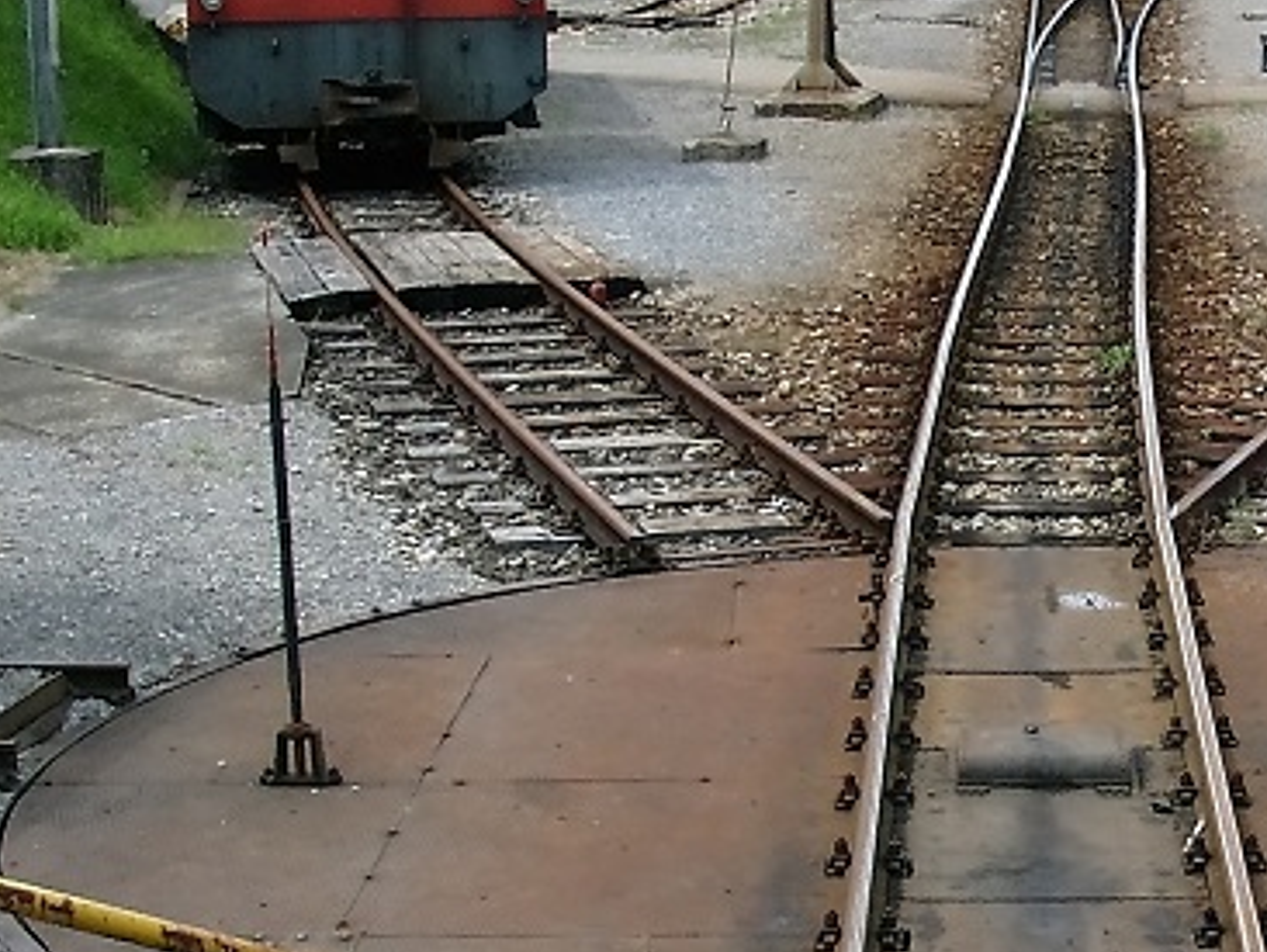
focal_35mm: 95
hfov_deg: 20.2
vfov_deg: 15.6
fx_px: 3479
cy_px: 467
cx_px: 1132
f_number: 4
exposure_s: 1/463
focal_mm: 7.13
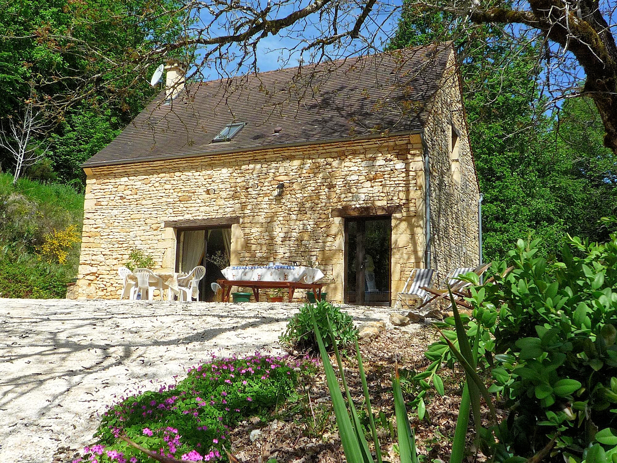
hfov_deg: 47.9
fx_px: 695
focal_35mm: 39
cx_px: 308
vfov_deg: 36.8
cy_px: 232
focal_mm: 4.9
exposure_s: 1/640
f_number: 5
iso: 100
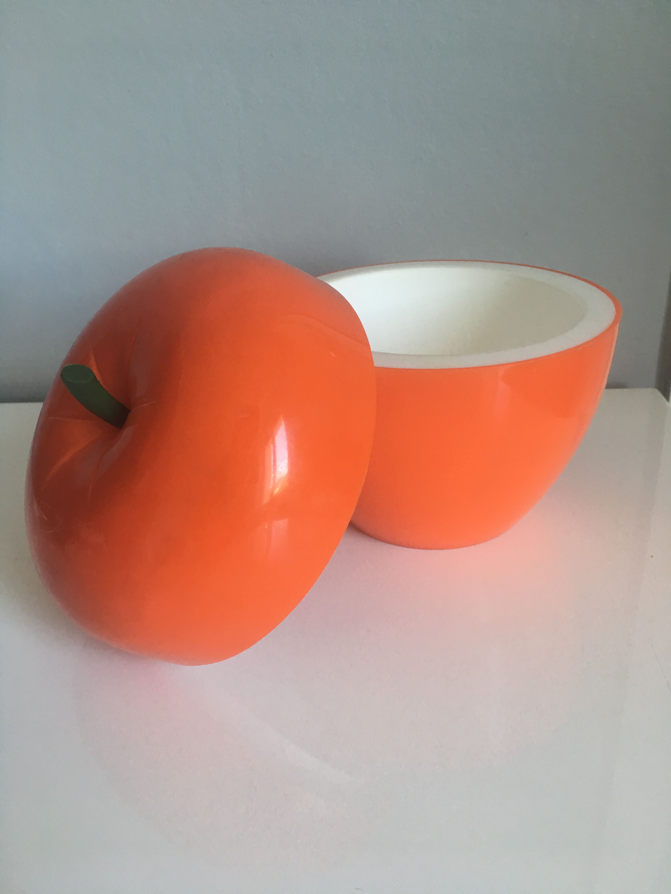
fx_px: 750
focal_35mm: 29
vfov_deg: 61.7
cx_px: 336
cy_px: 447
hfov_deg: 48.2
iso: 32
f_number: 2.2
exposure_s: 1/17
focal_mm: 4.15
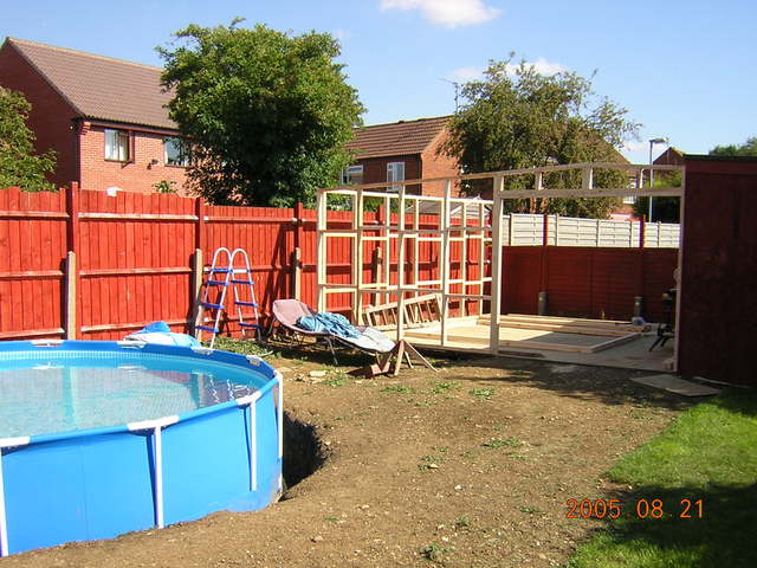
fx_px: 787
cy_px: 284
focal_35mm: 36
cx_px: 378
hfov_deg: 51.4
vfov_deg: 39.7
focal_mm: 4.7
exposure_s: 1/214
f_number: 5.2
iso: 100
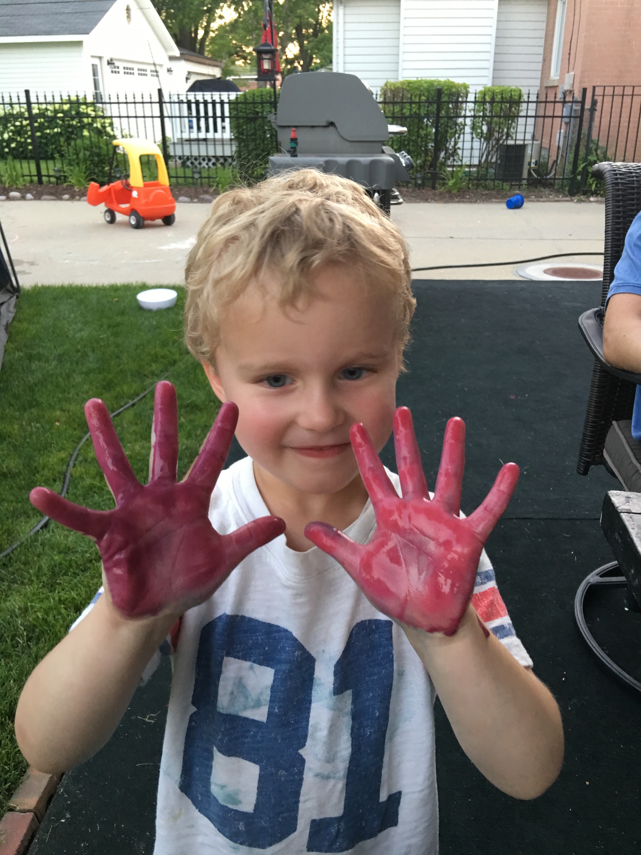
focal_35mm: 29
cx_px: 320
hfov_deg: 48.2
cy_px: 428
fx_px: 716
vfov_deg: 61.7
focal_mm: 4.15
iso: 50
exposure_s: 1/15
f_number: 2.2
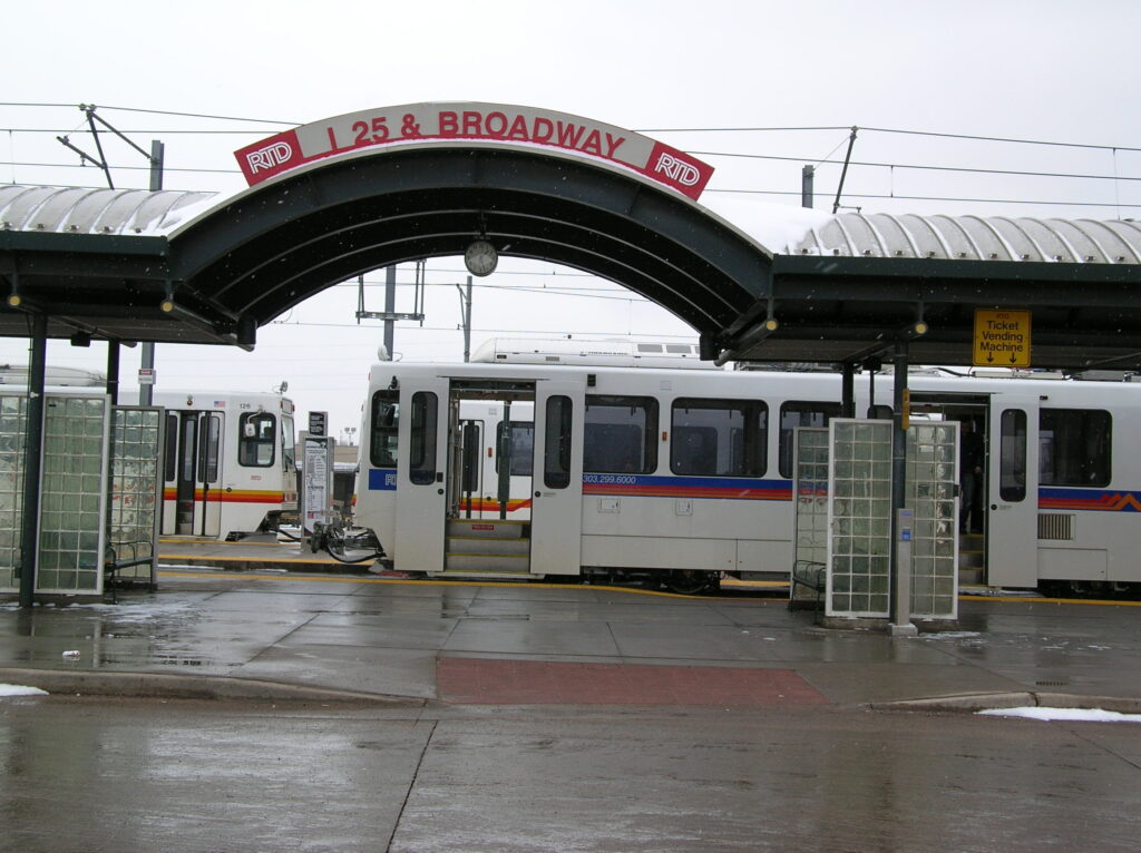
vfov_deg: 28.0
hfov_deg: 36.9
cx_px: 570
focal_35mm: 52
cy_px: 426
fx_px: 1712
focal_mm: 8.7
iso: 50
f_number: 4.2
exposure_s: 1/202
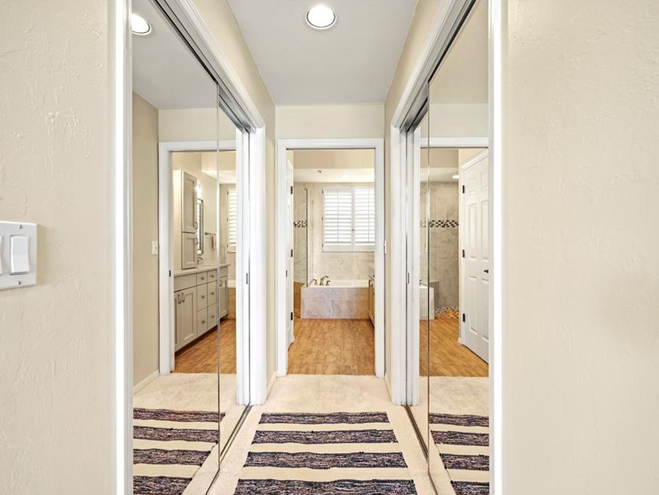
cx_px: 325
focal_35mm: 16
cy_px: 257
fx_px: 305
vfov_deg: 78.1
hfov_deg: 94.5
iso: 100
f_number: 8
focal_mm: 14
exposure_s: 4
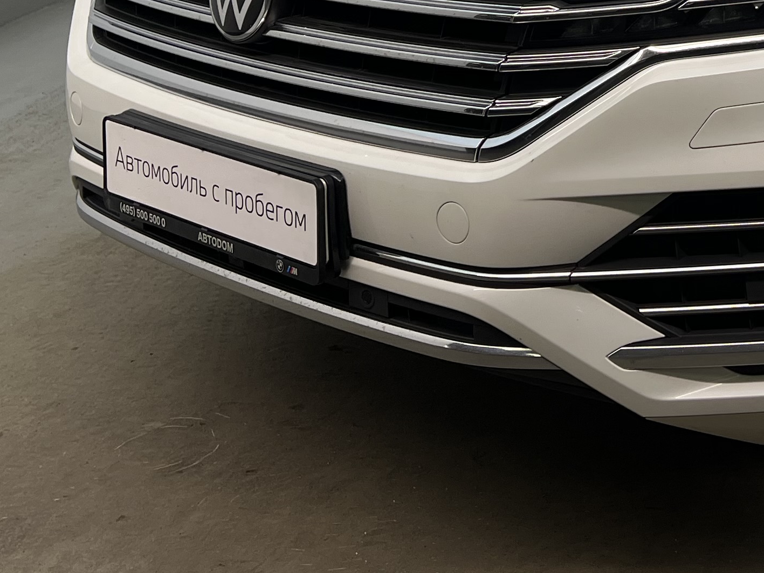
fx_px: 1633
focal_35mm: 74
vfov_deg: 18.5
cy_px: -170
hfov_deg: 24.3
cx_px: 878
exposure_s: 1/252
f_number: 1.5
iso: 50
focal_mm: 5.7
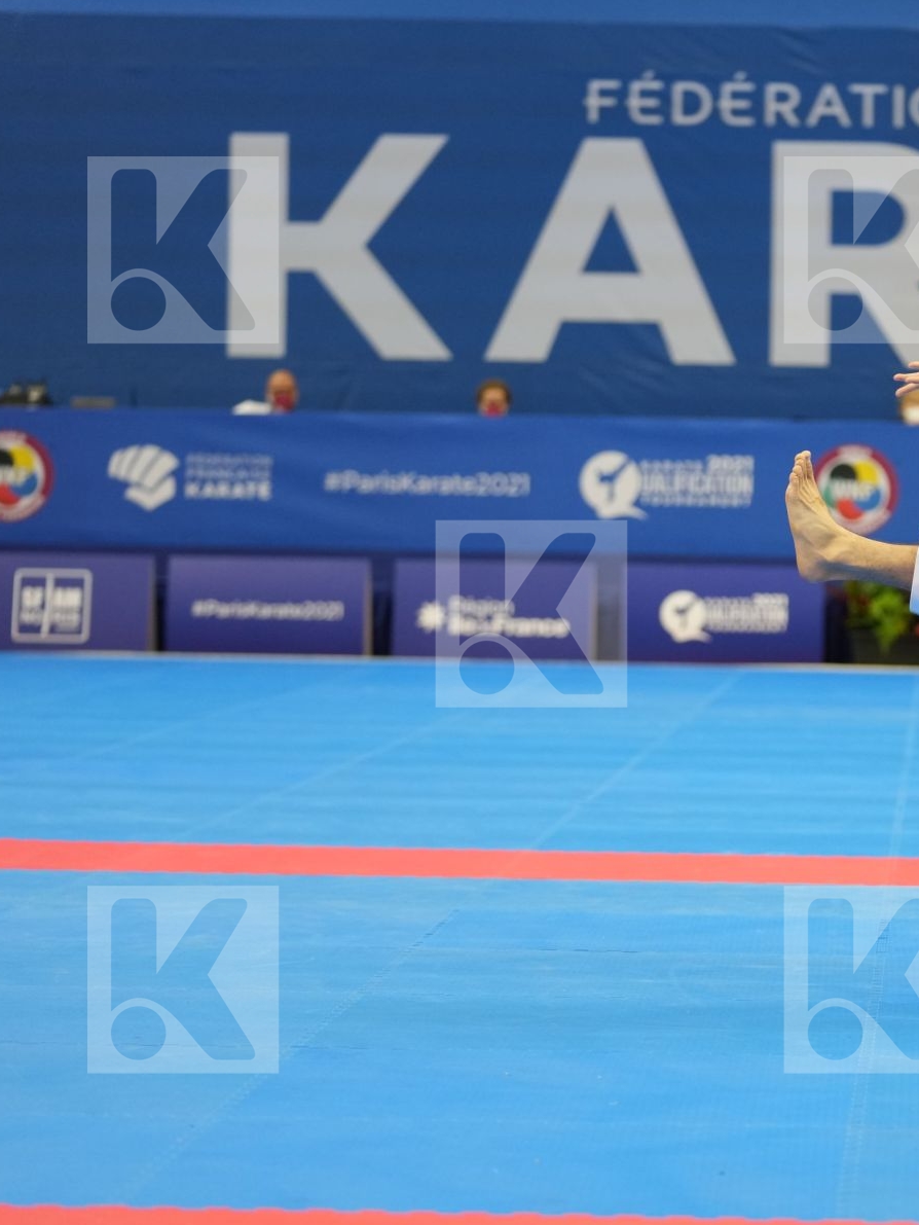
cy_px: 614
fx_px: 4882
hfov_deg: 10.7
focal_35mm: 138
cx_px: 880
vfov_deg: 14.3
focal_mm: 95
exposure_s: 1/500
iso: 1250
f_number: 2.8
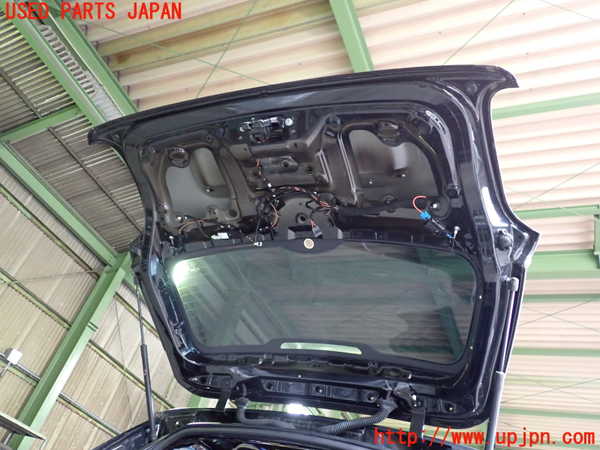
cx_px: 300
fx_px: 520
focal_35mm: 30
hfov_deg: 60.0
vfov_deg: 46.8
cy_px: 225
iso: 800
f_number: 2.3
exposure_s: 1/30
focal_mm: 5.4
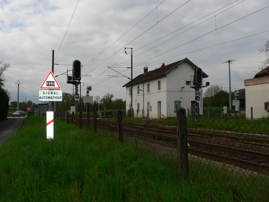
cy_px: 101
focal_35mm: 36
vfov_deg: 39.7
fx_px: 280
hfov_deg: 51.4
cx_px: 134
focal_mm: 6
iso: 80
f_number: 4.5
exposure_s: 1/400
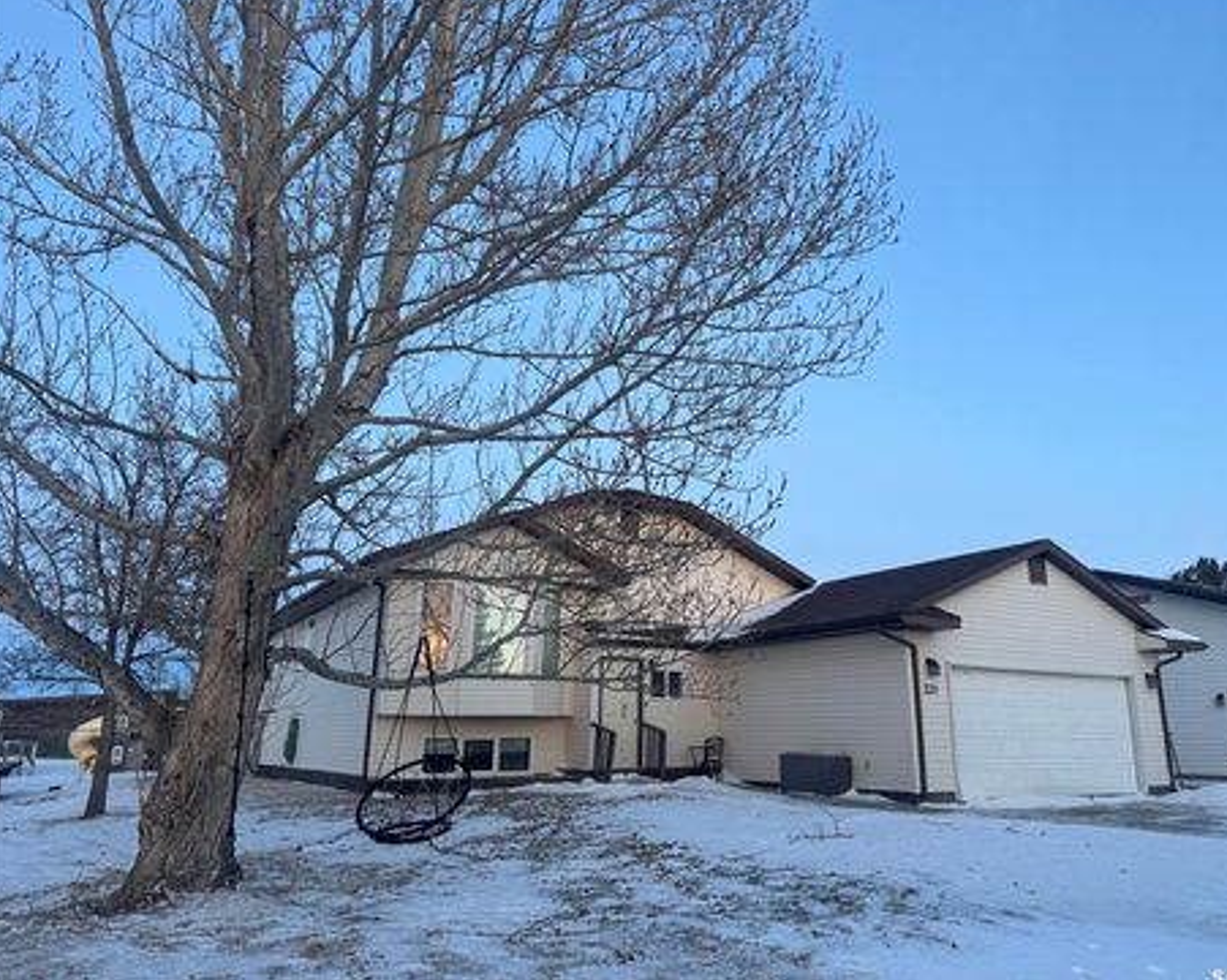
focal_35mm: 26
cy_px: 478
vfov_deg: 54.9
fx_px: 943
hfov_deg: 66.0
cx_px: 664
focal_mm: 6.76
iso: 125
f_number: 1.78
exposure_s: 1/121
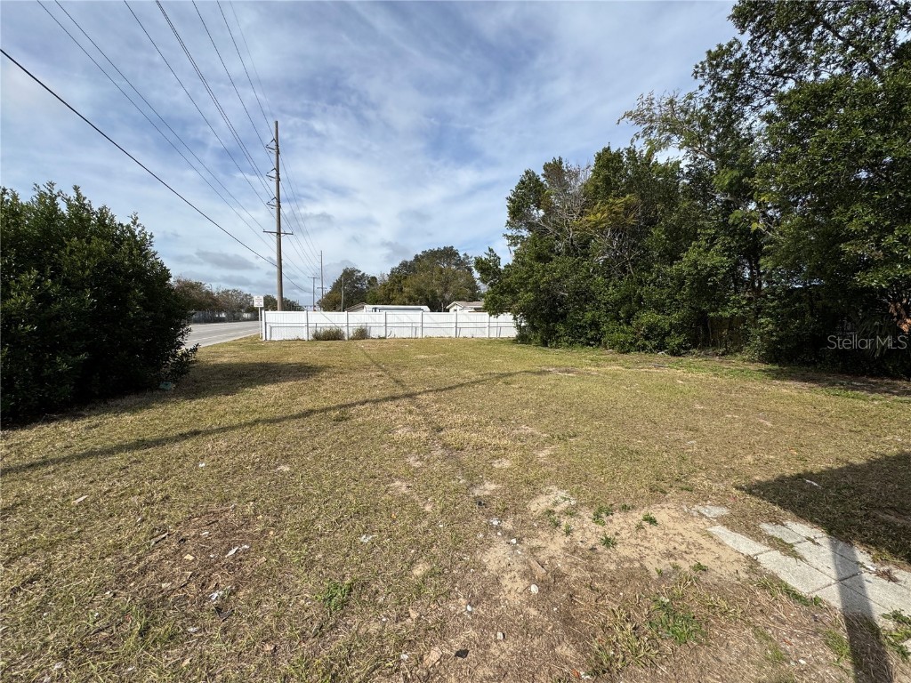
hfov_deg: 102.1
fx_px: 368
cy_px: 342
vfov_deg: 85.7
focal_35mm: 14
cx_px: 456
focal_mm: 2.22
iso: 50
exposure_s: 1/2494
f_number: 2.2
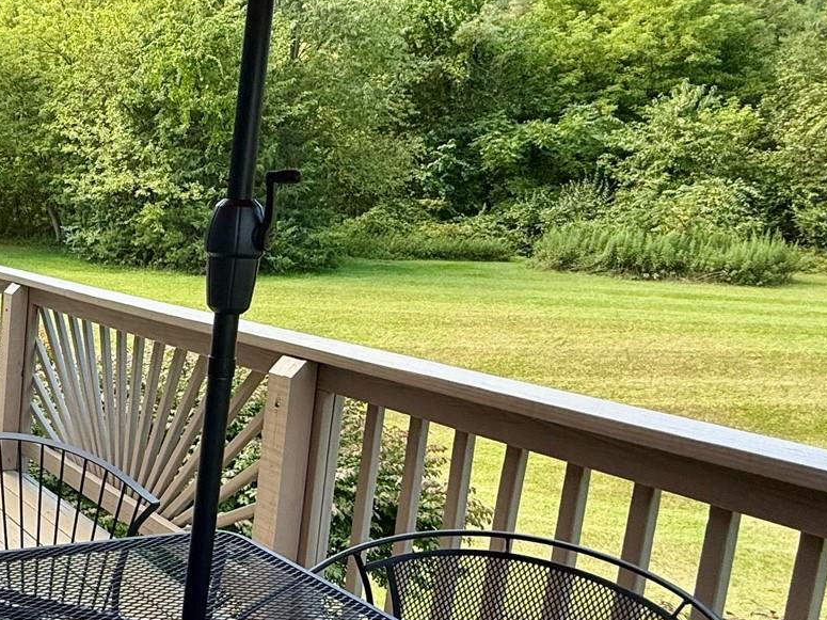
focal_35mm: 37
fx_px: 884
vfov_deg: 38.6
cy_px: 329
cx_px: -158
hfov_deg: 38.0
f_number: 2.2
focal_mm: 2.22
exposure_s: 1/190
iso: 50
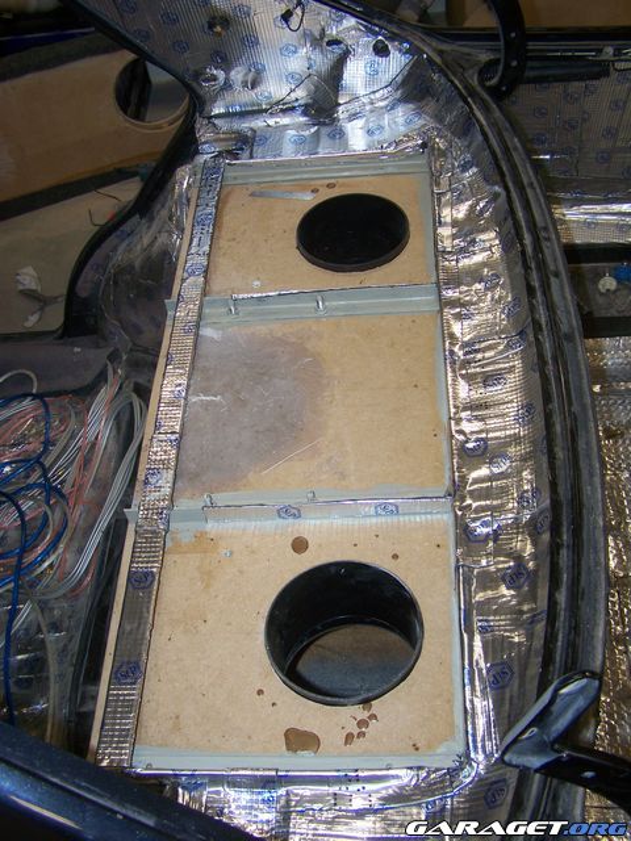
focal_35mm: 38
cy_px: 420
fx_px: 924
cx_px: 316
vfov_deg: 49.0
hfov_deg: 37.7
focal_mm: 6.3
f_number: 2.8
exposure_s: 1/60
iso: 80
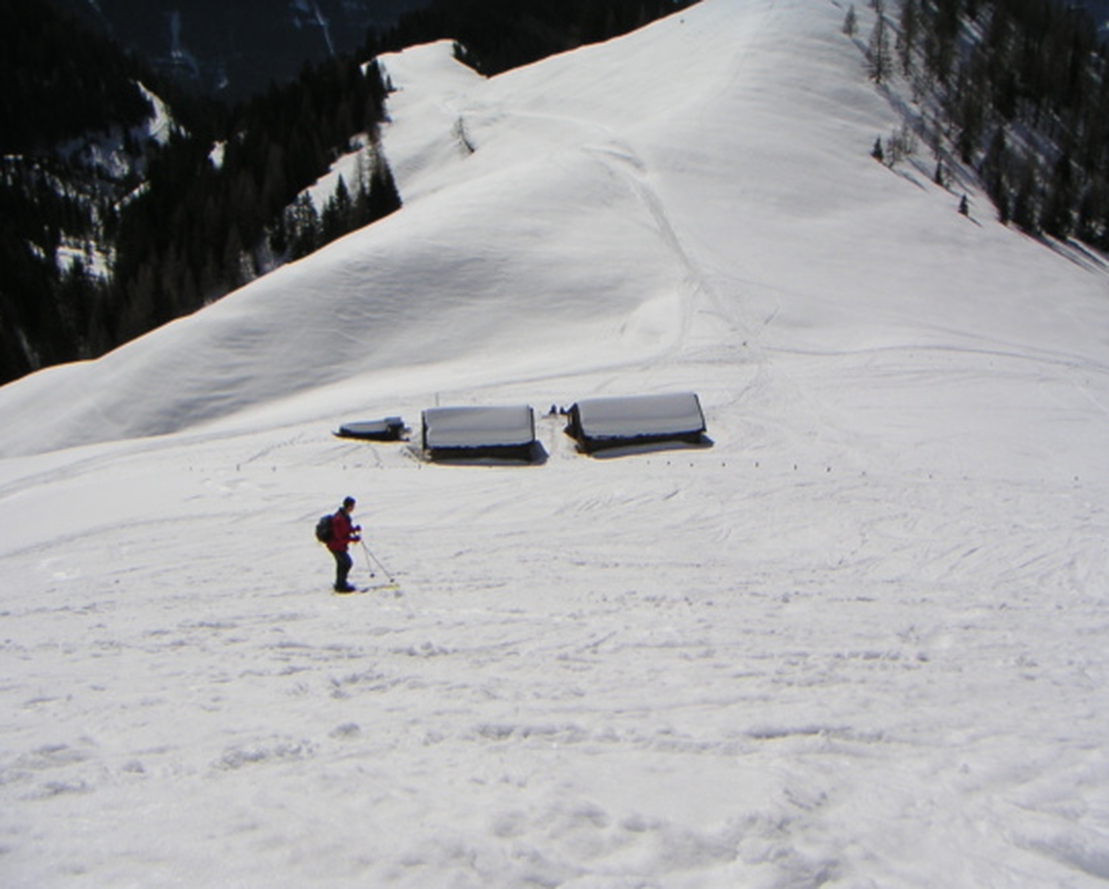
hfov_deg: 46.8
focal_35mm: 39
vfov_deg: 38.3
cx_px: 522
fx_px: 1281
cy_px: 448
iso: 64
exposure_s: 1/1000
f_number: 6.7
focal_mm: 4.9
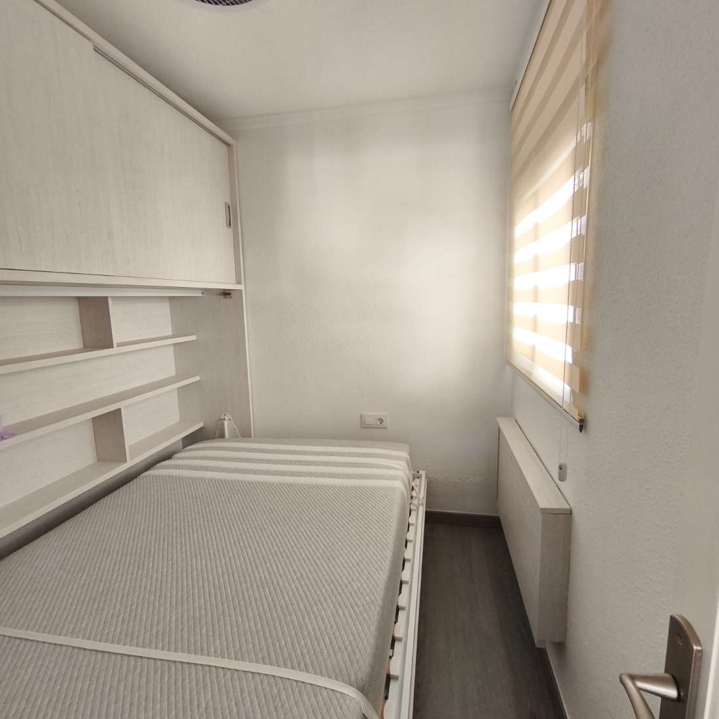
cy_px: 361
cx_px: 363
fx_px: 423
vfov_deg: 80.7
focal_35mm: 18
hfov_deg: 80.7
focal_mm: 1.91
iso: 125
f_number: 2.2
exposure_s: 1/50
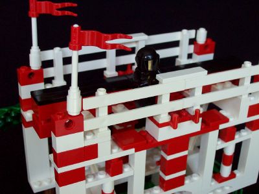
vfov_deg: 26.0
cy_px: 97
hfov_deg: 34.4
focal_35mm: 56
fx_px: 418
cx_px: 130
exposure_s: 1/55.2
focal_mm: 9.4
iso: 136
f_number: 3.4
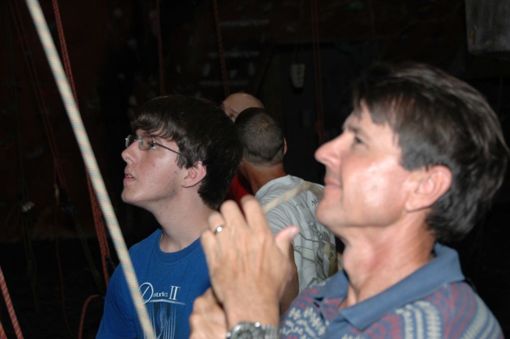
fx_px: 1316
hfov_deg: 21.9
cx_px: 255
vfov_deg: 14.7
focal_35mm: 93
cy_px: 170
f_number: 5
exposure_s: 1/60
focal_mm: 62
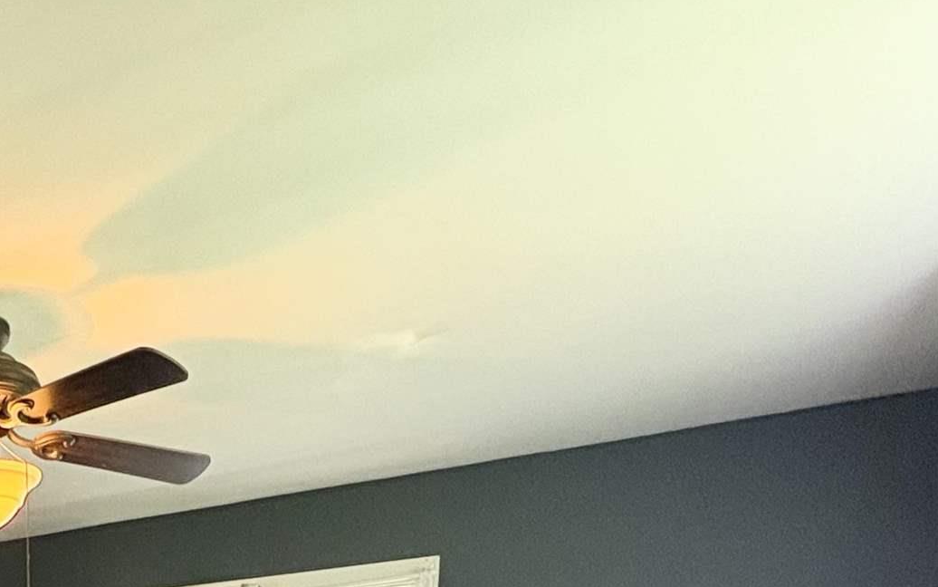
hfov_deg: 38.9
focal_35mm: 44
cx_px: -44
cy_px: 1024
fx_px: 1125
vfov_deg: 21.1
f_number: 2.2
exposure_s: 1/60
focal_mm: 2.22
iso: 400
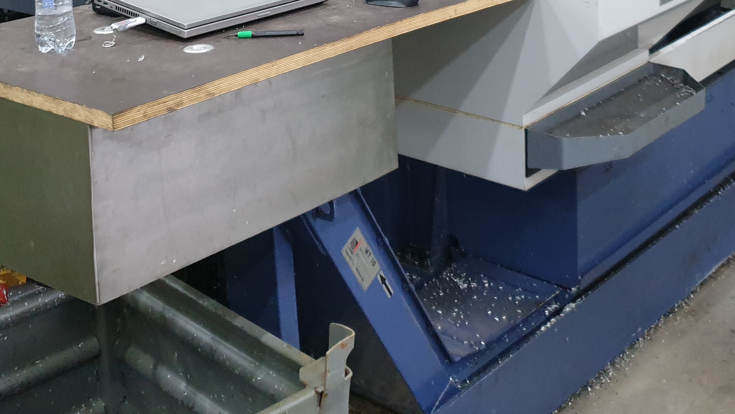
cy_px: -112
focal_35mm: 57
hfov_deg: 36.6
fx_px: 1111
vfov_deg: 19.6
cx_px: 369
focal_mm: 4.3
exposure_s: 1/50
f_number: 1.5
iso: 200
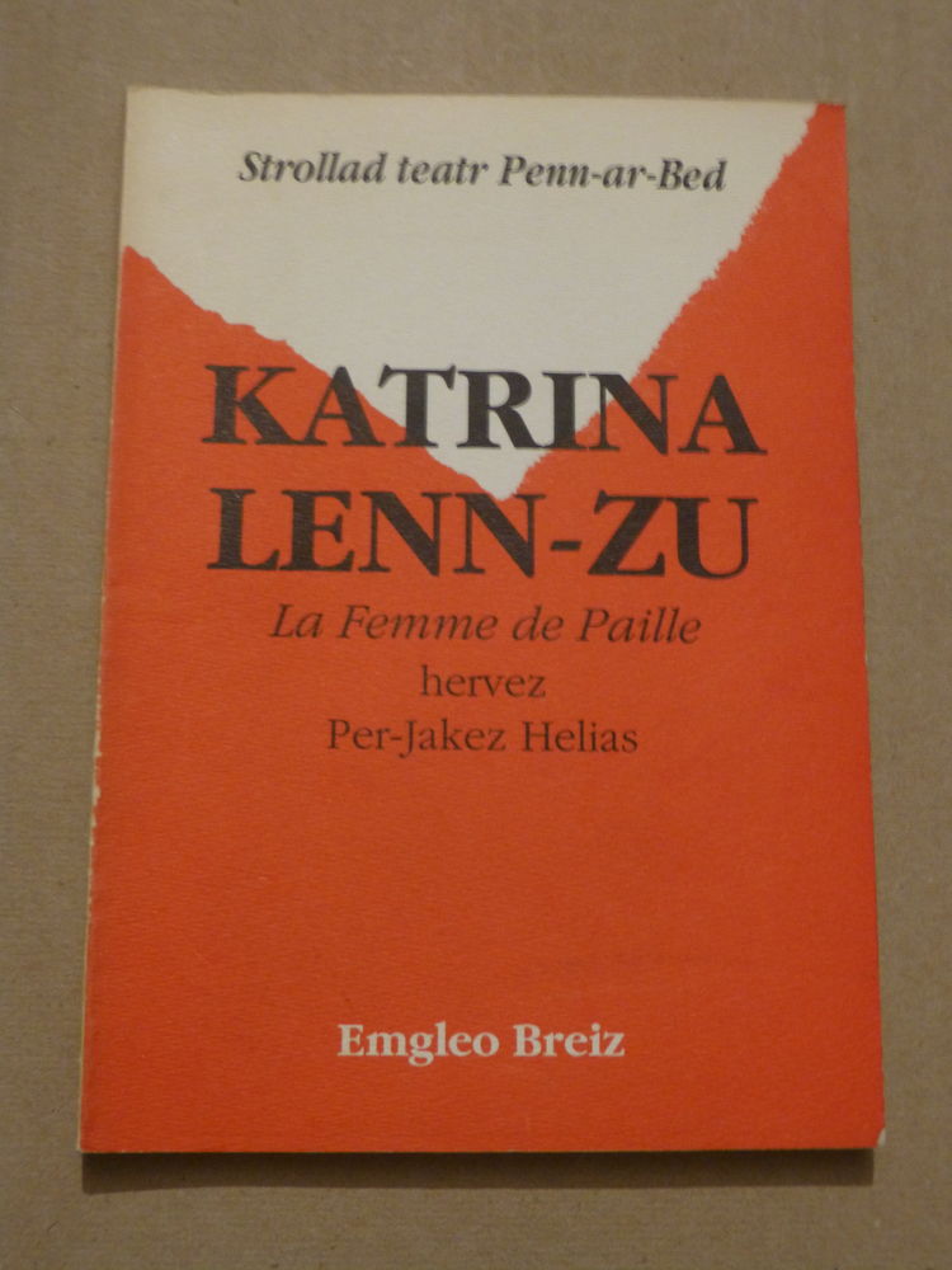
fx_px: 1613
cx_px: 476
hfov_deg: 32.9
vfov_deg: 42.9
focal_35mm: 44
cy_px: 635
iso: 400
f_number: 3.2
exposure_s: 1/6
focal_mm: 7.8
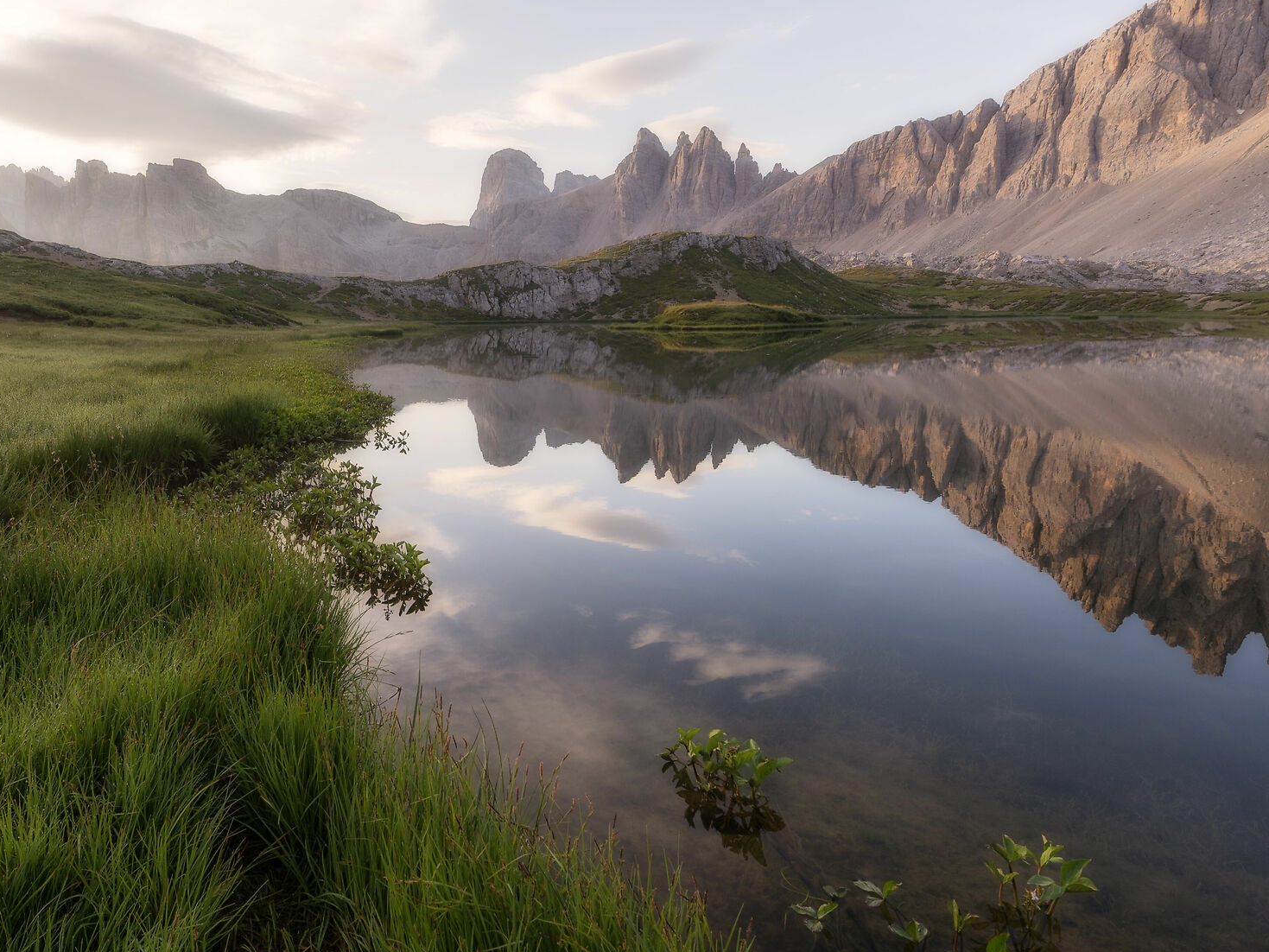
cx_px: 419
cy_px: 519
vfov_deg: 61.0
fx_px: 807
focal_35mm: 22
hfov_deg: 74.0
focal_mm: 14
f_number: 11
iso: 100
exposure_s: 1/25
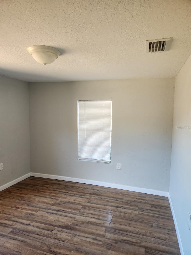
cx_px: 96
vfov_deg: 73.9
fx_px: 169
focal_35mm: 23
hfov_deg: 58.9
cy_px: 128
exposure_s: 1/120
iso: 160
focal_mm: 5.4
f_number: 1.8
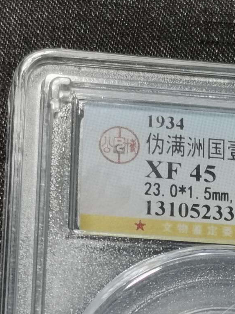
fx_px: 1467
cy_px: 317
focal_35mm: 162
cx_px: 215
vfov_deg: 12.1
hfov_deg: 9.1
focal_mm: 5.58
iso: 80
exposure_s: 1/100
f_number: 1.8
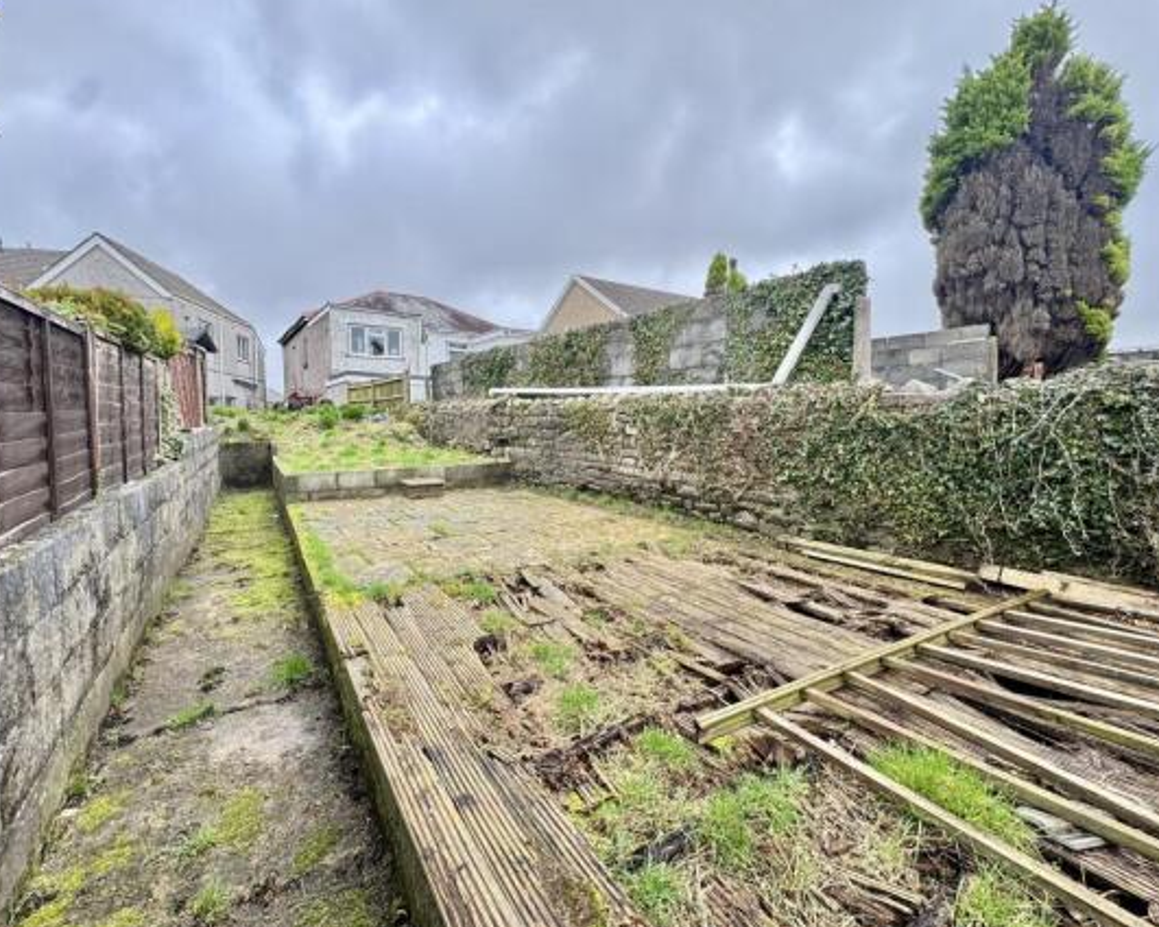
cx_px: 536
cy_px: 459
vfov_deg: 84.1
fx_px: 515
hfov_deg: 96.6
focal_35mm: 15
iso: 40
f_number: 2.2
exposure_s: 1/173
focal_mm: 2.22
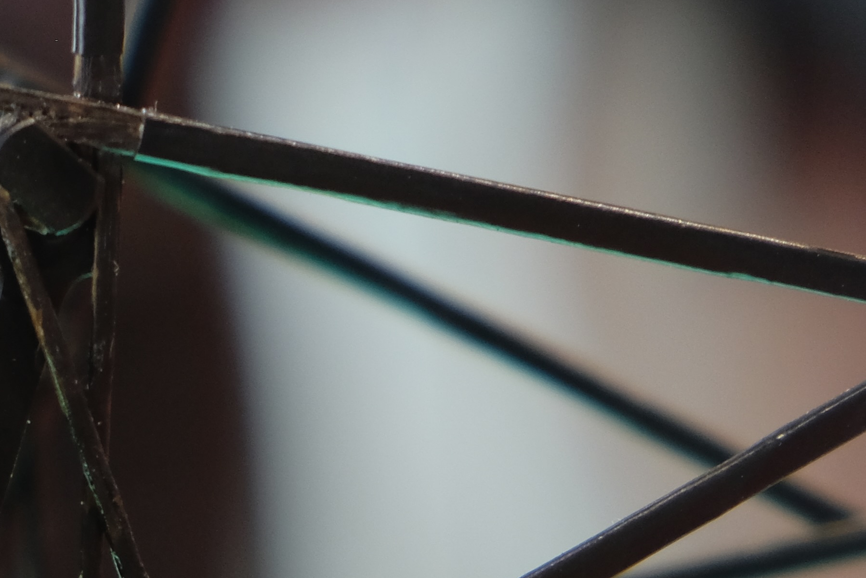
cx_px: -393
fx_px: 6663
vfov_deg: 5.0
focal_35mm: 277
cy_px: 128
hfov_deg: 7.3
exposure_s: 1/15
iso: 800
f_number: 4
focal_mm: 55
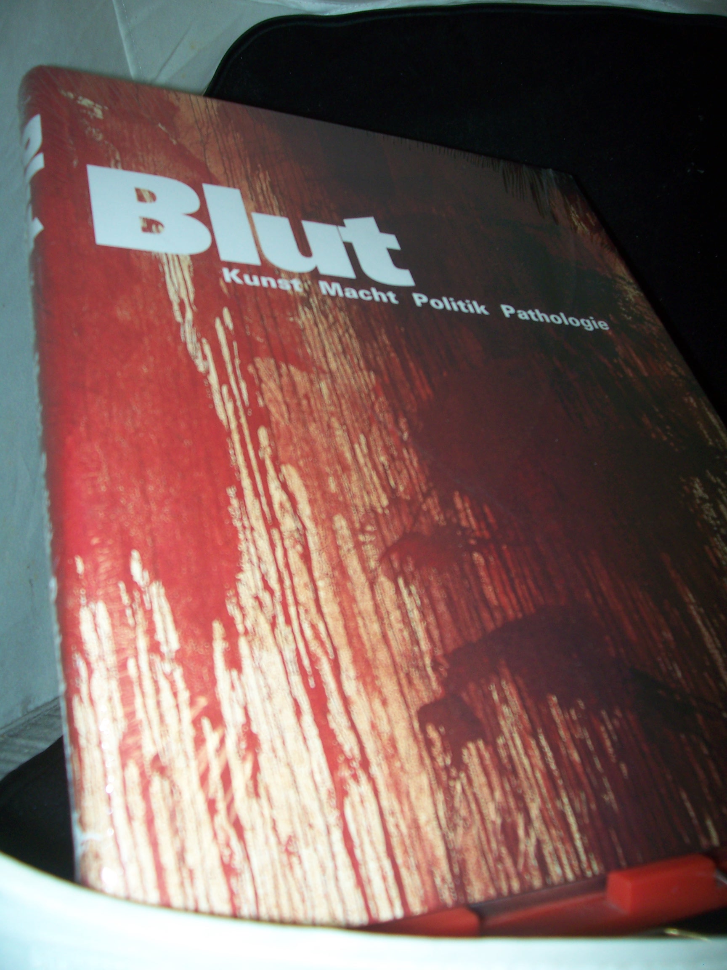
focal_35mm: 34
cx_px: 364
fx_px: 952
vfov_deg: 54.0
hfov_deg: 41.8
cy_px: 485
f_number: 2.7
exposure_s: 1/60
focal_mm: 5.6
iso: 80
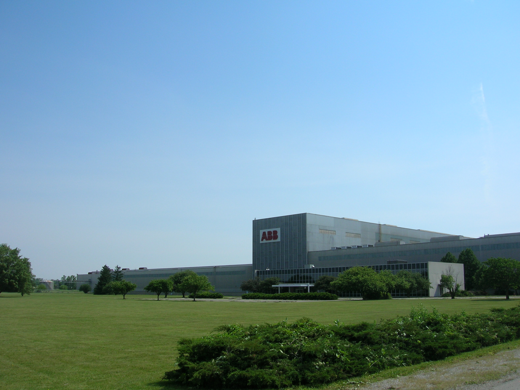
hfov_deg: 54.0
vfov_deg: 41.8
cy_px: 195
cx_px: 260
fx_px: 511
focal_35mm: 34
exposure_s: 1/643
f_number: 4.9
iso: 50
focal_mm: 5.7
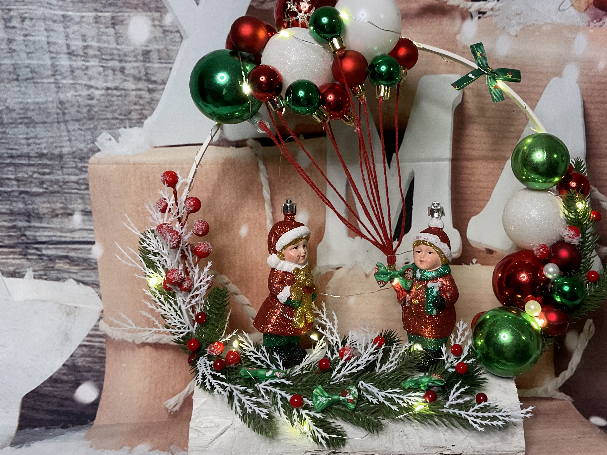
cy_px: 217
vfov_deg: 38.7
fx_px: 649
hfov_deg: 49.7
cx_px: 377
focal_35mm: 37
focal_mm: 3
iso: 160
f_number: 1.8
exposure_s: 1/60
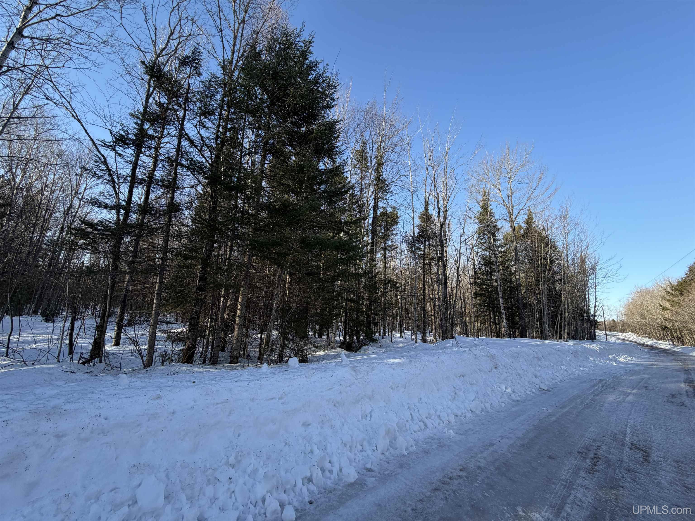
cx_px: 348
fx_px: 281
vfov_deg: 85.7
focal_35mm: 14
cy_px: 260
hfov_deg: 102.1
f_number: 2.2
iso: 50
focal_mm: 2.22
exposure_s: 1/502
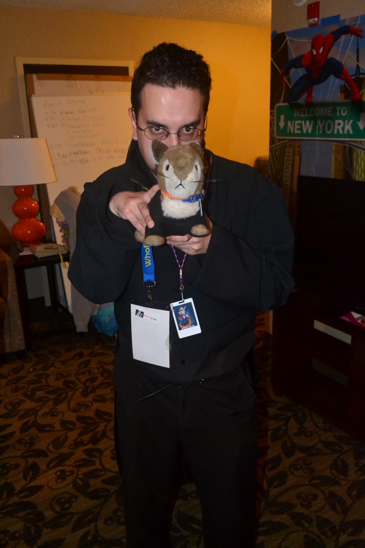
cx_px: 182
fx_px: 502
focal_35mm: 33
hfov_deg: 40.0
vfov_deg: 57.2
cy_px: 274
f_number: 7.1
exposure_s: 1/60
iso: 3200
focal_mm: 22
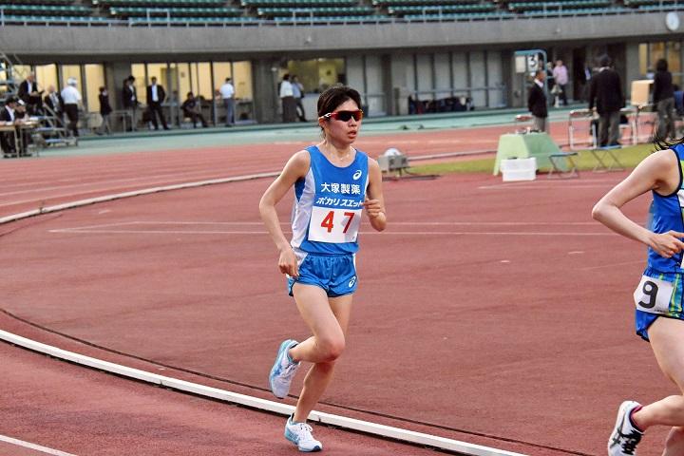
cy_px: 228
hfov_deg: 15.9
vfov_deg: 10.6
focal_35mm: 129
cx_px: 342
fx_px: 2451
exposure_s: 1/640
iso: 4000
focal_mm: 86
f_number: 6.3
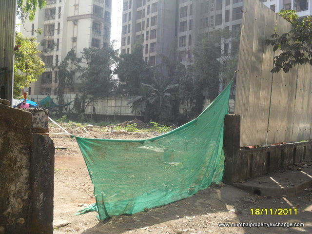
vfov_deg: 32.9
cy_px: 117
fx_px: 397
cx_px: 156
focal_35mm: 44
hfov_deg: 42.9
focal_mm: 7.8
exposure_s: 1/250
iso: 100
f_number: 4.5
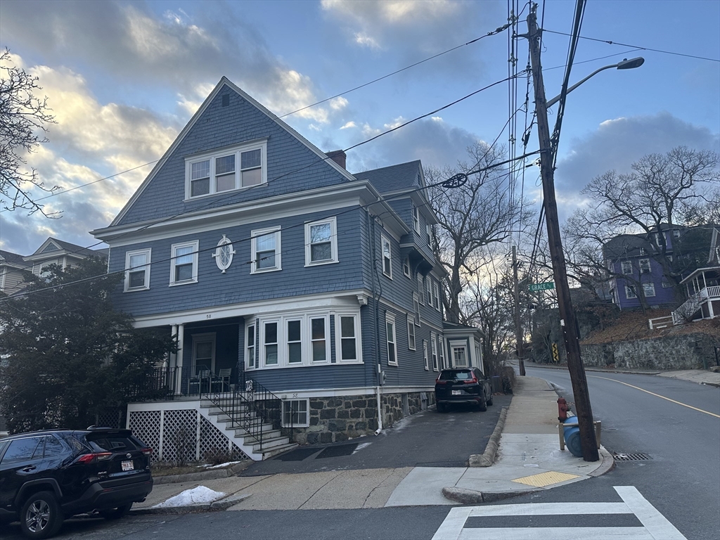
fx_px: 499
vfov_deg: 56.8
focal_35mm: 24
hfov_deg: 71.6
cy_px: 270
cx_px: 360
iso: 80
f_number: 1.78
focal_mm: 6.86
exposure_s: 1/663
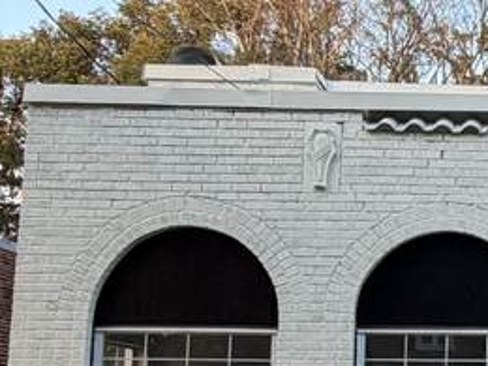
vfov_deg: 21.0
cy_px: 300
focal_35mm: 69
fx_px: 973
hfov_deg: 25.1
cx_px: 599
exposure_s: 1/121
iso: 64
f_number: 2.2
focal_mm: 2.22
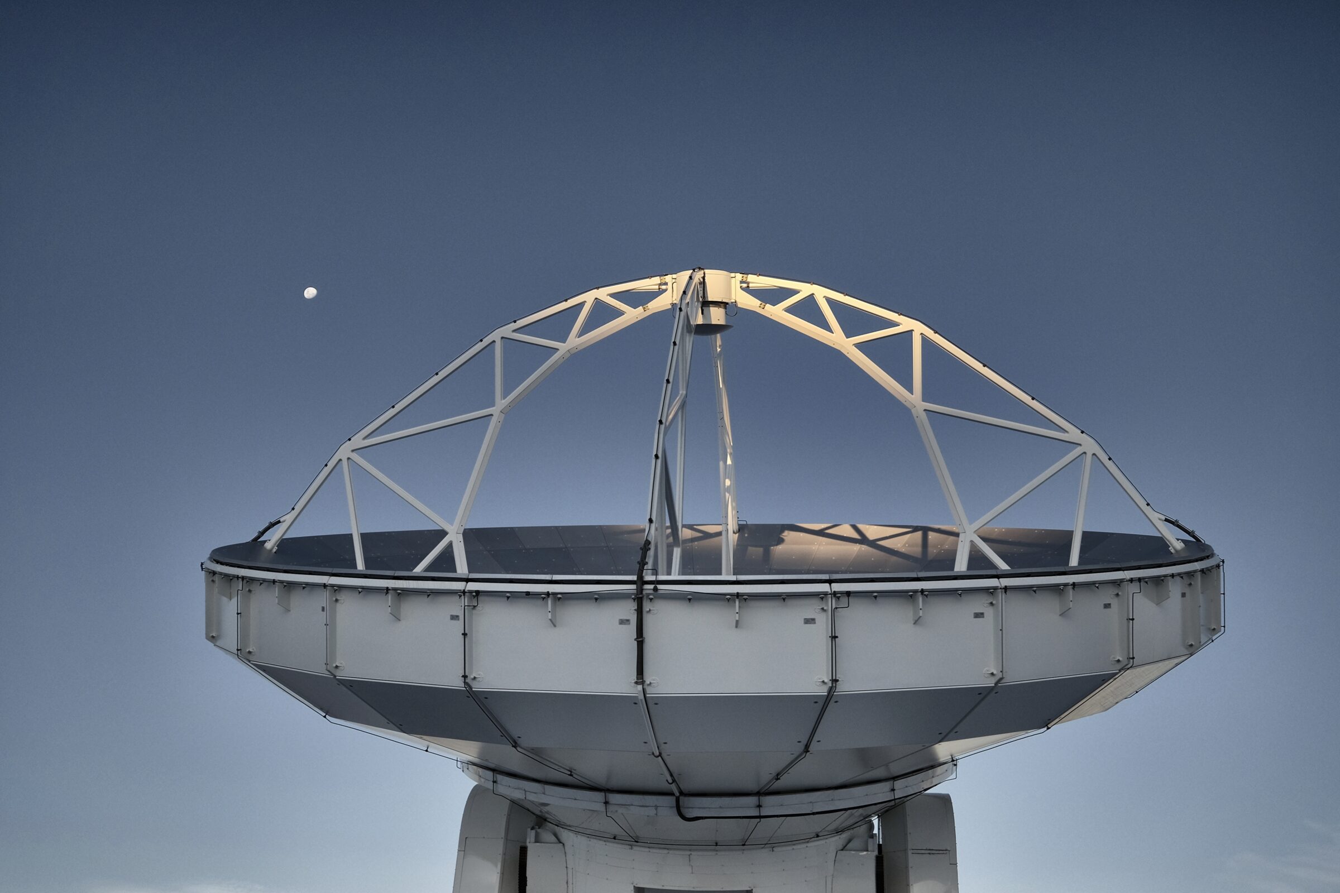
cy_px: 446
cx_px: 670
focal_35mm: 36
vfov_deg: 36.9
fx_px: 1340
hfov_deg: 53.1
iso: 200
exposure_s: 1/220
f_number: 5.6
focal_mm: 24
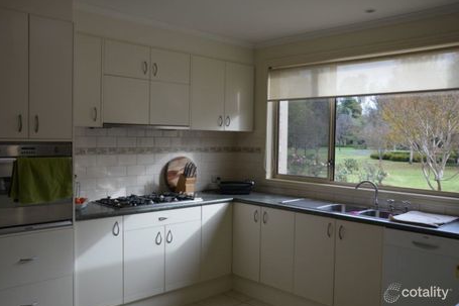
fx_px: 414
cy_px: 155
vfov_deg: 40.5
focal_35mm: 33
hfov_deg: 58.0
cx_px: 228
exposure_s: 1/125
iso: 280
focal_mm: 21
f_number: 5.6
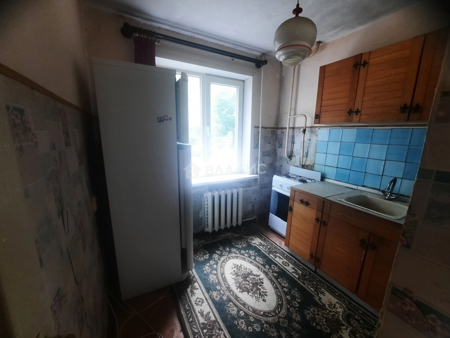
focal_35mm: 13
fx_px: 169
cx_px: 225
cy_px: 169
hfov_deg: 106.2
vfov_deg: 89.9
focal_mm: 1.74
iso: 250
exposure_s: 1/25
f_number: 2.2
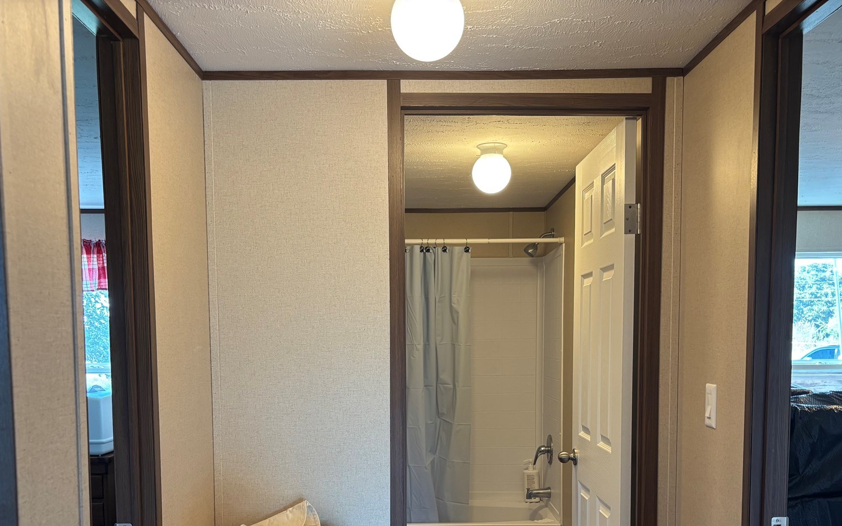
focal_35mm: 35
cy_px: 400
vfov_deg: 35.4
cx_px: 424
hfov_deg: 55.3
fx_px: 803
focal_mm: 5.96
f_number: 1.6
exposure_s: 1/60
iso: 125
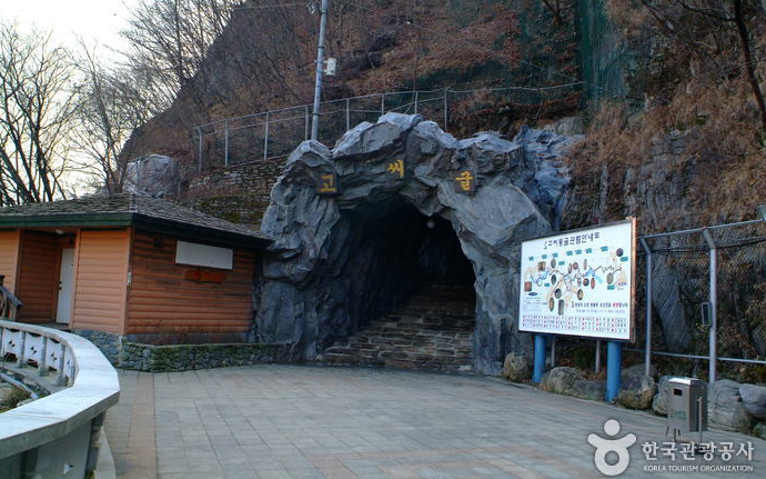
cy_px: 231
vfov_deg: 40.6
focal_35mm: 31
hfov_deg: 61.2
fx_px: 647
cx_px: 382
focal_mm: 20
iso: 800
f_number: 6.7
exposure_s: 1/180
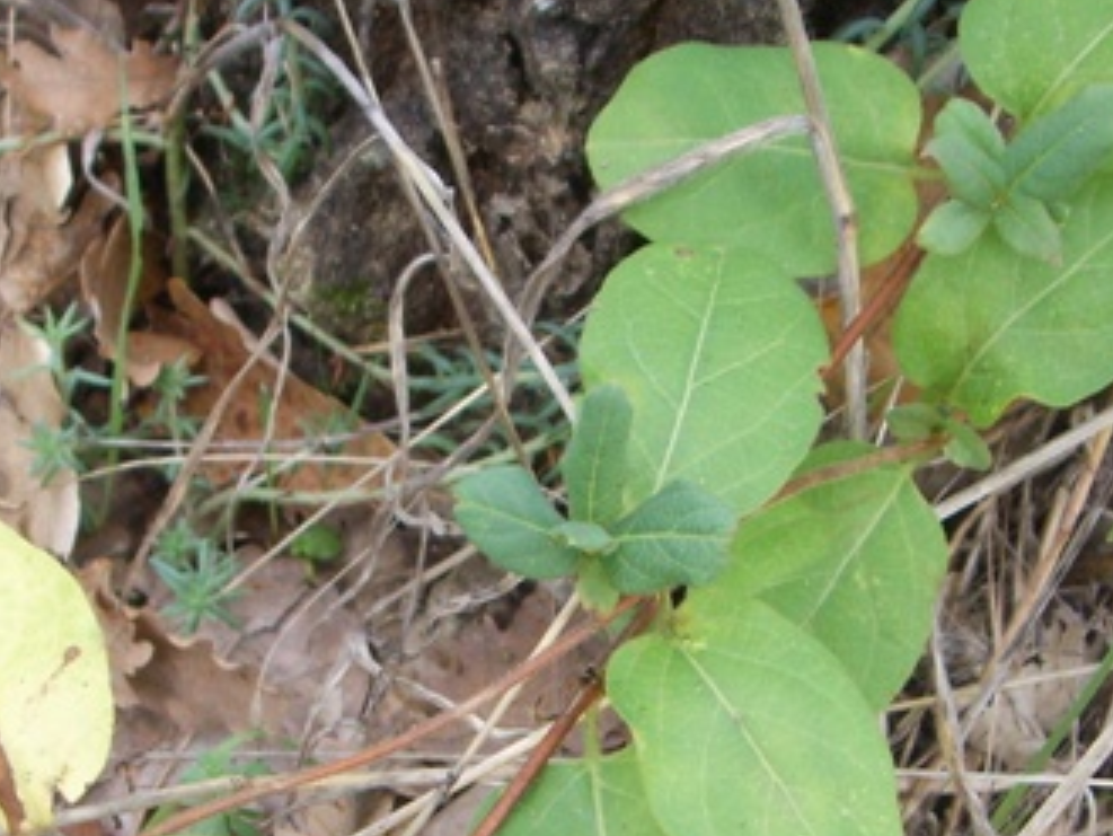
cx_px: 494
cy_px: 733
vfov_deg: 17.6
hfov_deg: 23.5
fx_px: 2670
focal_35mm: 83
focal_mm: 6.6
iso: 100
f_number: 3.5
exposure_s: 1/60
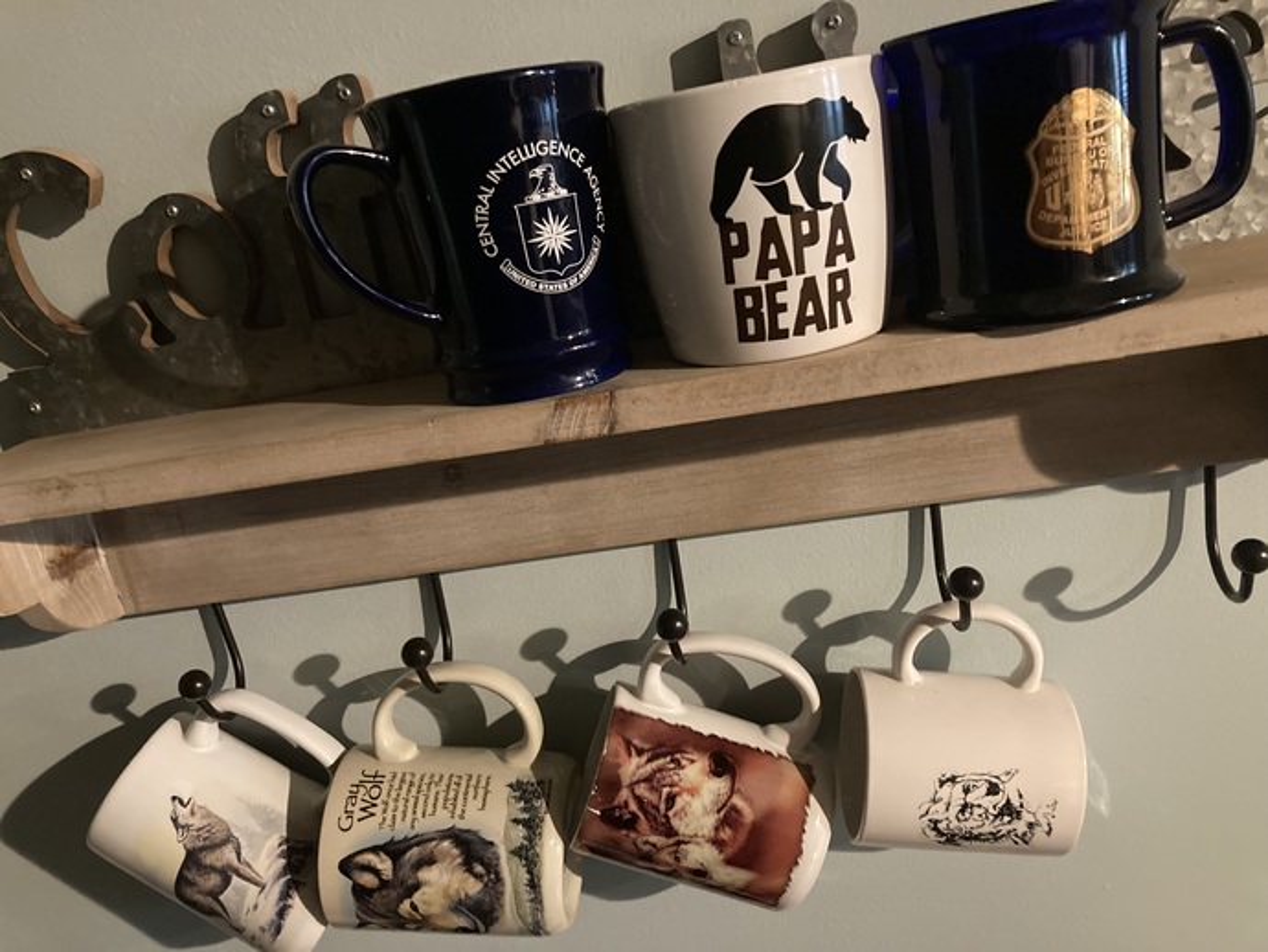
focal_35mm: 28
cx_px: 634
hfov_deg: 63.4
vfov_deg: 49.8
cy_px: 476
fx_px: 1026
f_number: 1.8
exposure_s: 1/20
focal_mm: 3.99
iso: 640
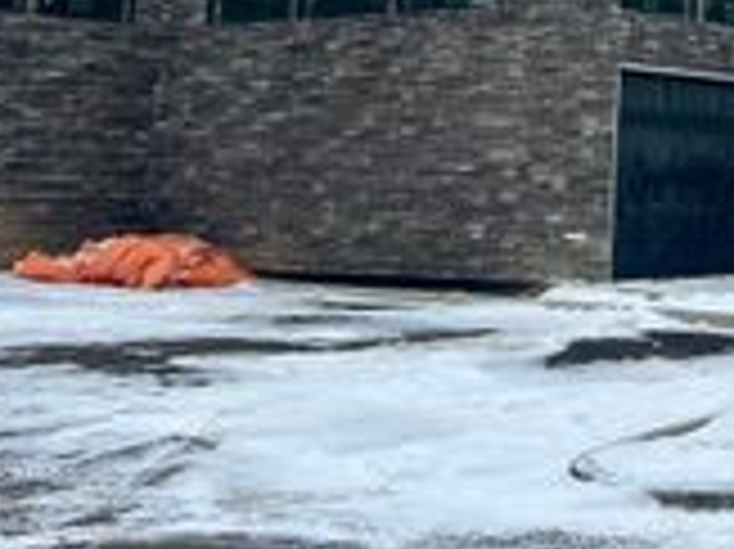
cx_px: 806
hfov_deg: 23.0
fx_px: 1695
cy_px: -178
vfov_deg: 17.2
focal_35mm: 80
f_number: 1.5
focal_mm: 5.7
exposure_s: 1/1412
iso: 50
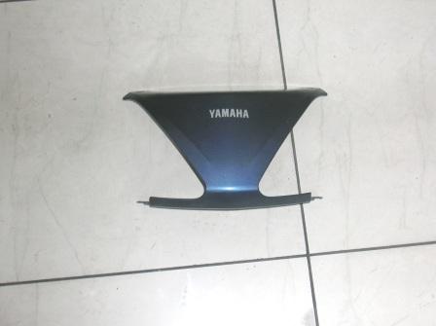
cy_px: 163
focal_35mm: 62
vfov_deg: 23.6
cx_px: 218
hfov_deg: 31.2
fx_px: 780
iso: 57
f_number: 3.6
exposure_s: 1/60.1
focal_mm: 10.2
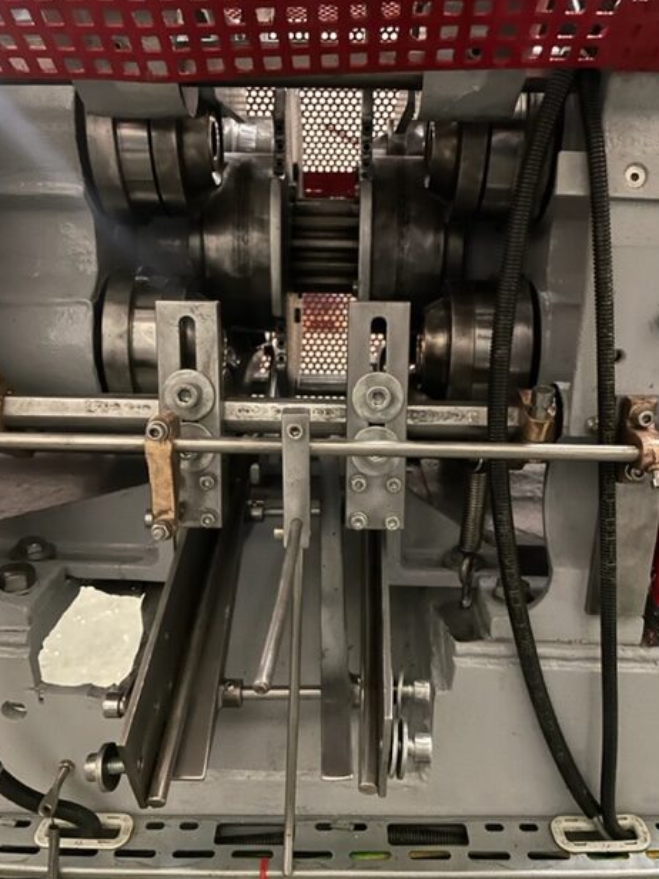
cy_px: 451
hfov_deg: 51.4
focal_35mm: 27
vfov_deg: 65.3
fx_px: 685
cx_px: 337
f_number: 1.6
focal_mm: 4.2
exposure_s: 1/13
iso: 500
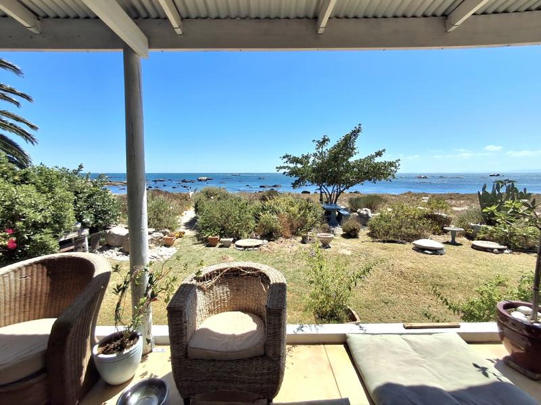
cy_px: 202
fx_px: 250
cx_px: 270
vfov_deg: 78.0
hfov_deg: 94.5
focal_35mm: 16
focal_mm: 1.64
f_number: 2.2
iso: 40
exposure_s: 1/2000
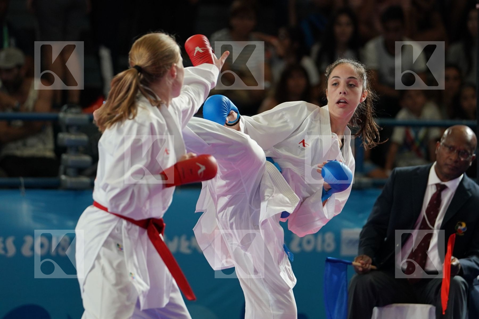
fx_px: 3991
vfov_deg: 4.6
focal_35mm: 300
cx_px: 240
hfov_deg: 6.9
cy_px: 160
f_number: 2.8
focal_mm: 200
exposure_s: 1/1000
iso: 1000
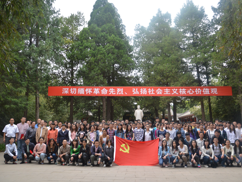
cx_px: 130
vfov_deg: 46.8
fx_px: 210
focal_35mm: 30
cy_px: 91
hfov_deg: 59.9
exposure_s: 1/800
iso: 400
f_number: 4
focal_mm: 18
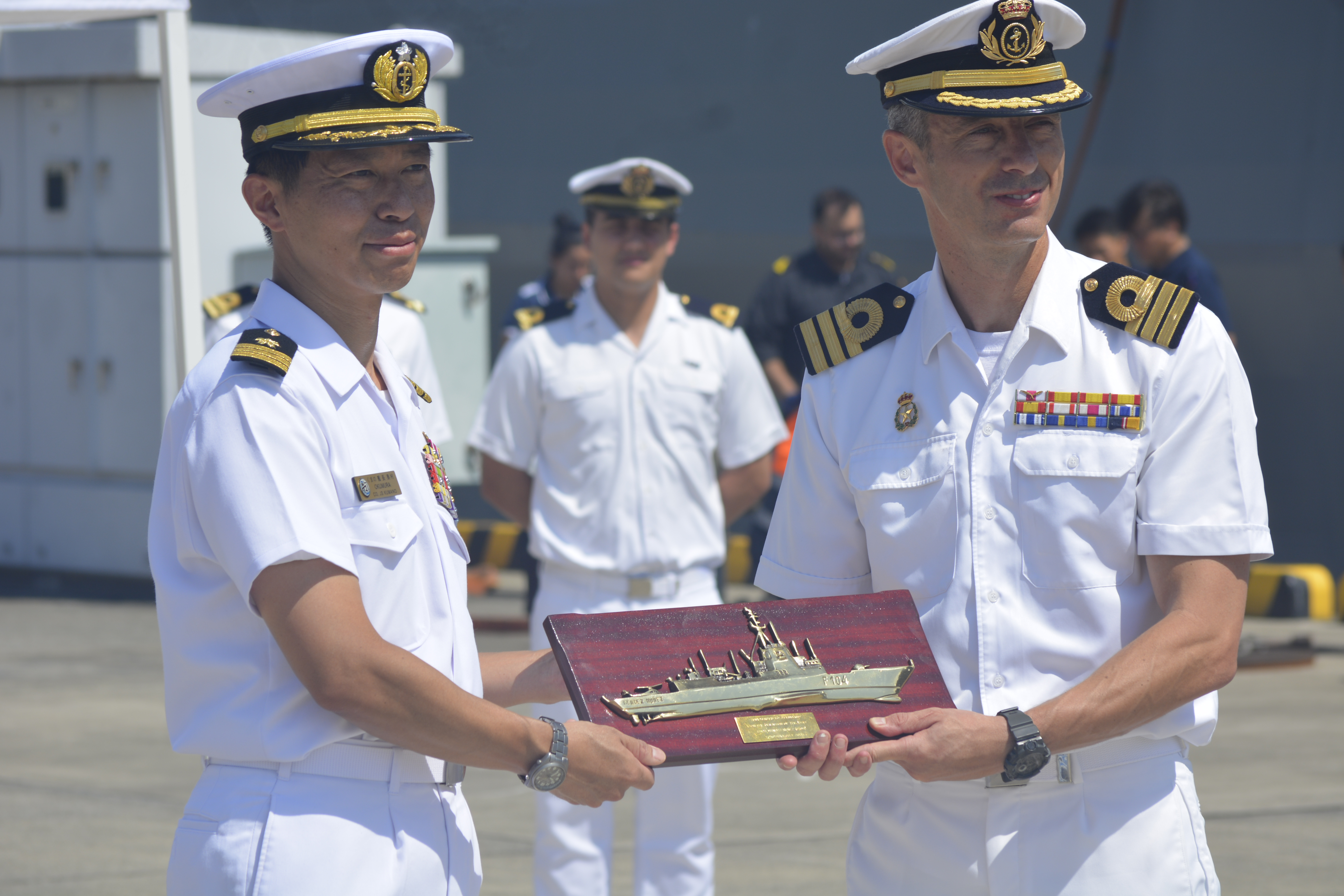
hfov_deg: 10.2
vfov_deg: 6.8
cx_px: 672
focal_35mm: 202
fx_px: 7559
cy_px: 448
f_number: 10
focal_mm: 135
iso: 100
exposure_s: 1/400
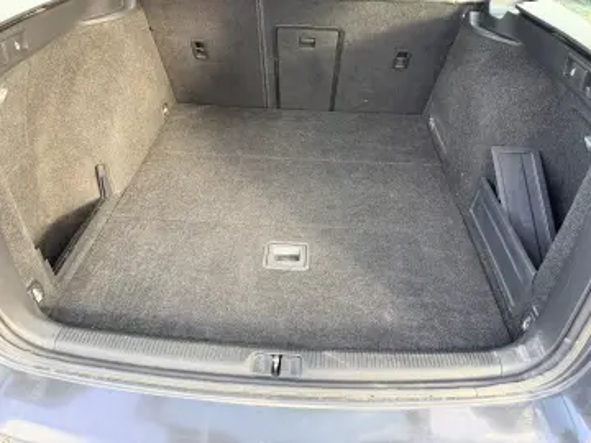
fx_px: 410
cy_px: 222
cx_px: 296
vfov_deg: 56.8
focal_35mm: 24
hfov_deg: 71.6
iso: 125
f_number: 1.78
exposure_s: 1/121
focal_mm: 6.76
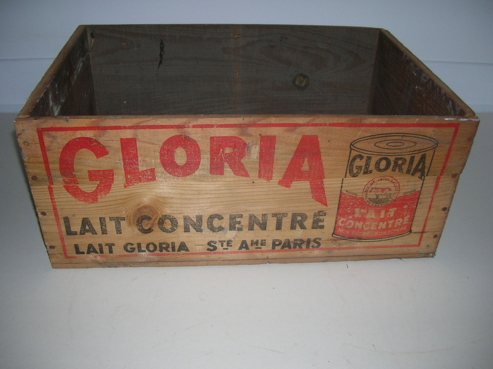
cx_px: 246
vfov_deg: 40.6
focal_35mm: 35
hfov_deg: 52.7
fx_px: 498
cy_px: 184
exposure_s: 1/60.1
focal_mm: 5.8
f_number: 2.8
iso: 50
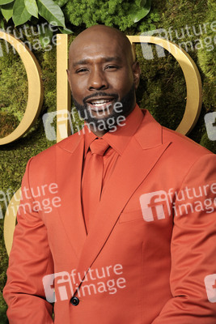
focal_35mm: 200
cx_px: 108
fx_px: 1798
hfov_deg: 6.9
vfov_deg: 10.3
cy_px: 162
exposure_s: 1/250
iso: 800
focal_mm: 200
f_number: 10
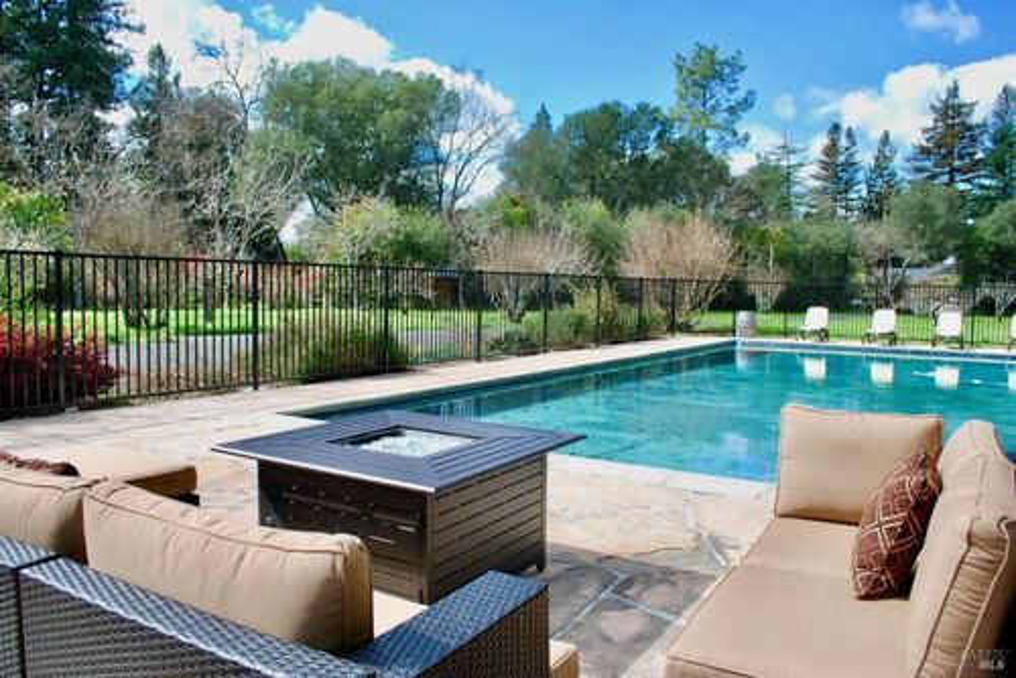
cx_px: 508
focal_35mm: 27
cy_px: 339
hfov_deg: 67.4
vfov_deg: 48.0
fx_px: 762
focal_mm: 18
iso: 100
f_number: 7.1
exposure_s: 1/200
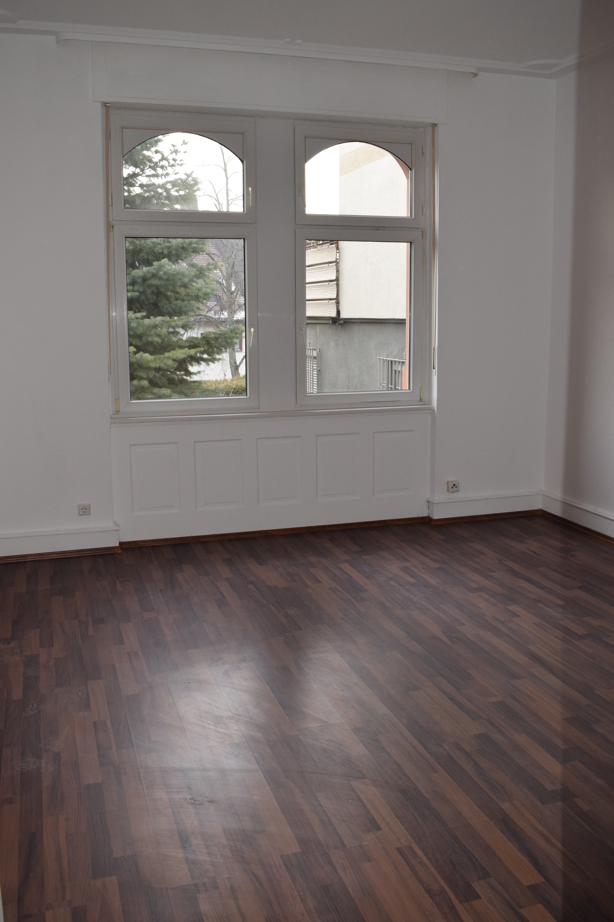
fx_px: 844
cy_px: 440
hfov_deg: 40.0
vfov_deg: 57.2
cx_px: 303
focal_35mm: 33
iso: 800
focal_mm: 20
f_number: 5
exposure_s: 1/100
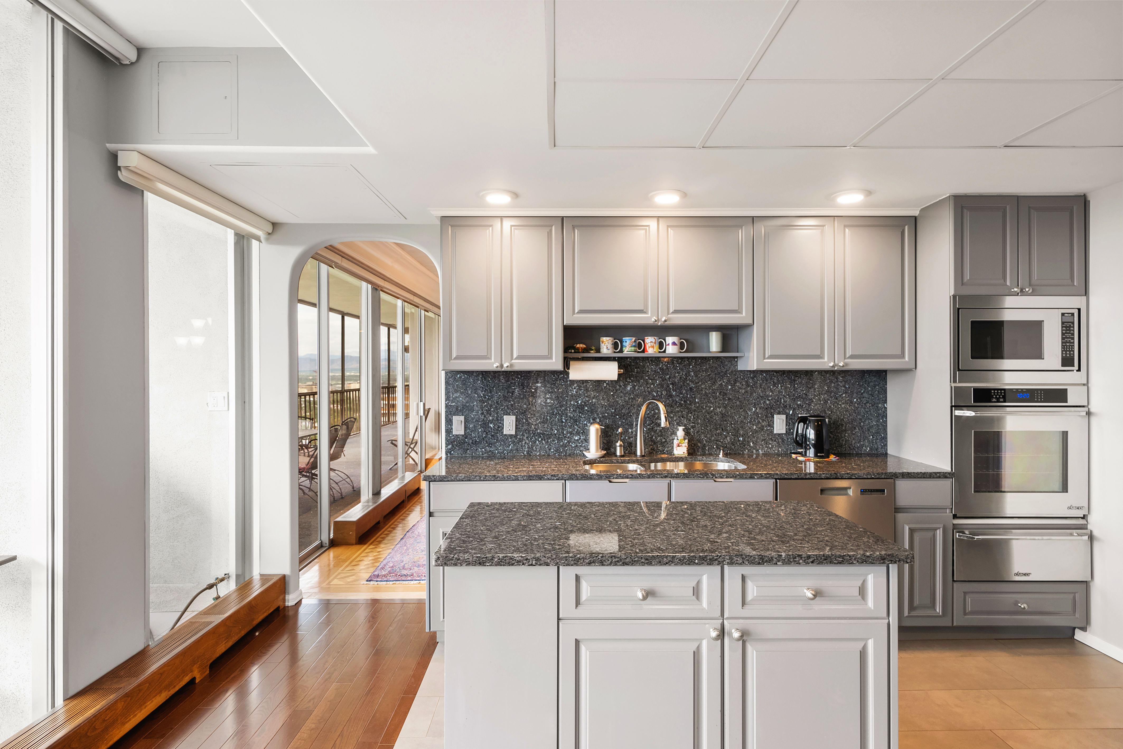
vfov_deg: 64.6
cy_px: 374
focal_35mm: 19
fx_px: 593
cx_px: 562
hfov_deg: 86.9
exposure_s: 1/10
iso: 640
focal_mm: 19
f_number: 9
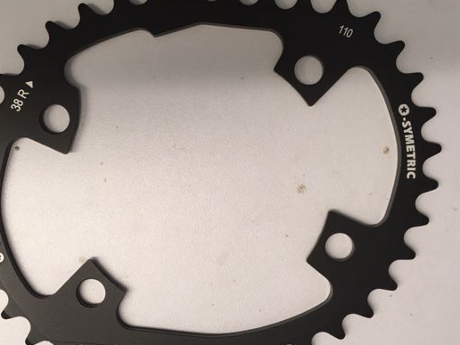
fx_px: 478
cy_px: 193
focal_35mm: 36
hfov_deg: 51.2
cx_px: 202
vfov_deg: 39.6
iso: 50
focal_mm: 4.15
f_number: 2.2
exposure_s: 1/33
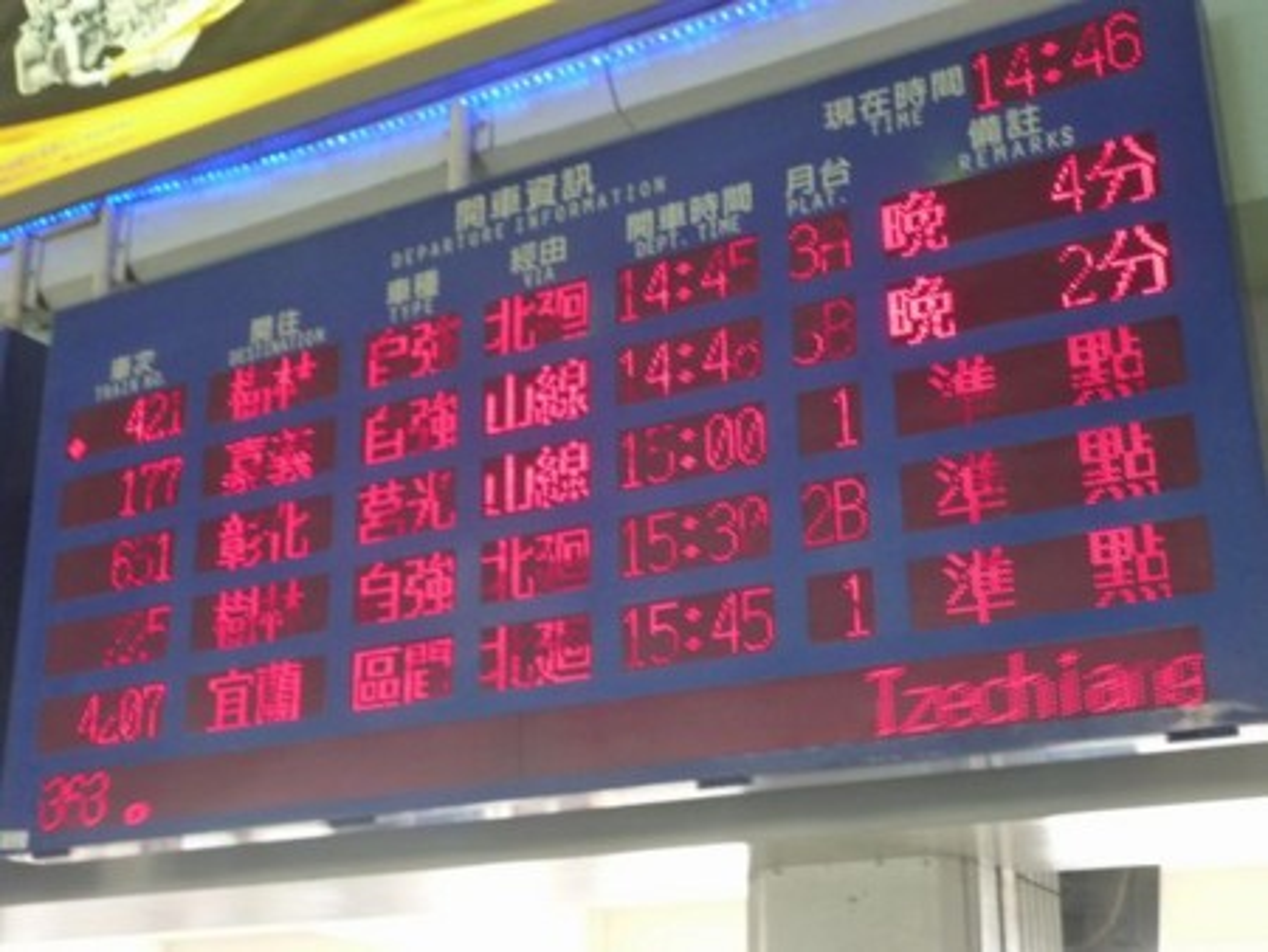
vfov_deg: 30.3
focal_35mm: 48
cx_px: 634
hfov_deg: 39.6
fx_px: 1759
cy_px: 476
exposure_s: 1/13
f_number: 4
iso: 400
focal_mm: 8.6
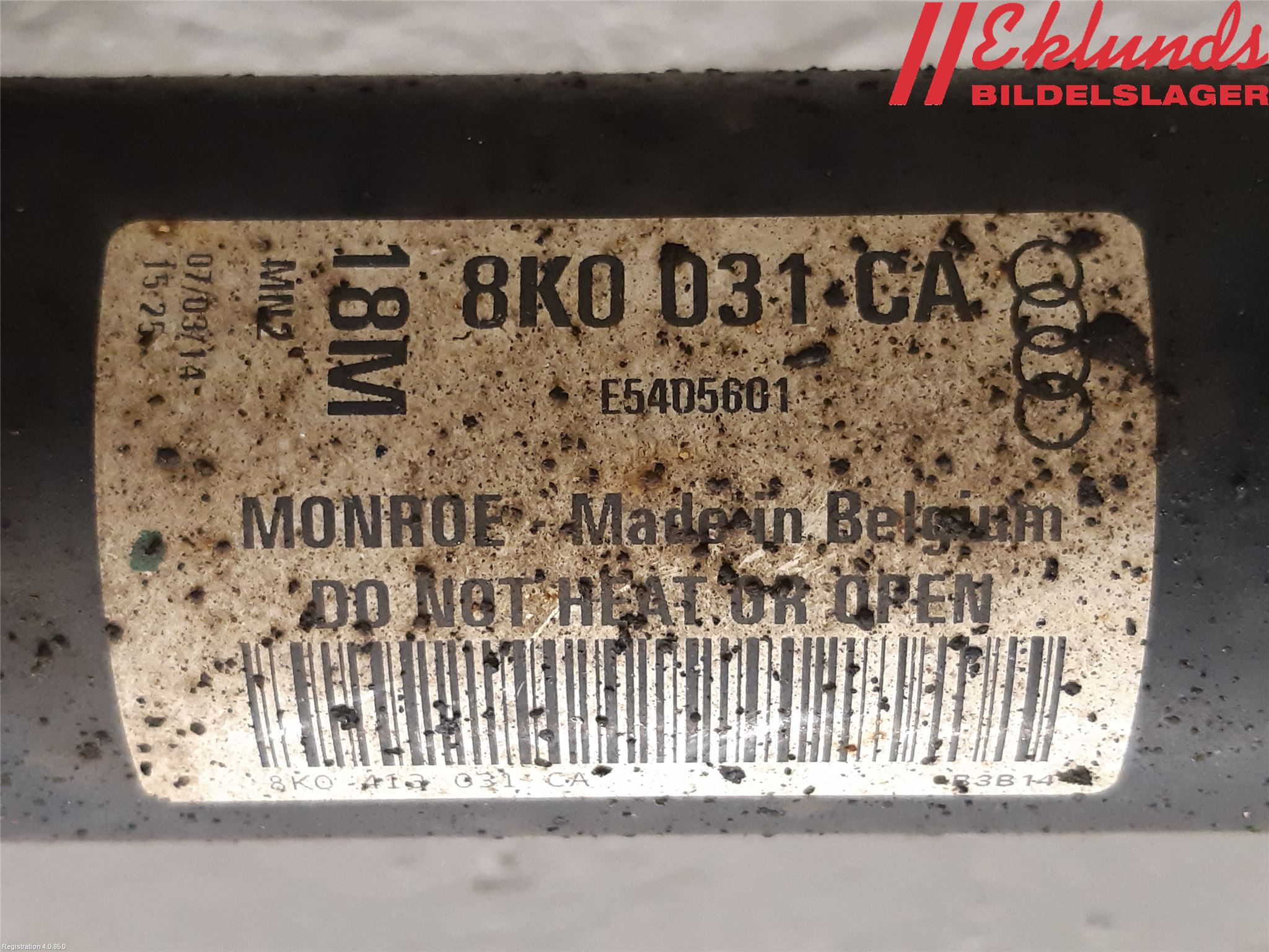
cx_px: 634
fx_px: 953
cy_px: 476
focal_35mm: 26
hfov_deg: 67.3
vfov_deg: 53.1
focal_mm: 3.93
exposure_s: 1/50
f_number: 1.7
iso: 250
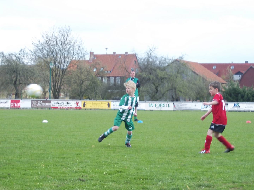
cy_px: 95
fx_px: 844
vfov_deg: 12.9
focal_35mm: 115
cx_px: 127
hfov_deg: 17.1
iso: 64
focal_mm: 20.6
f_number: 5.2
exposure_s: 1/80
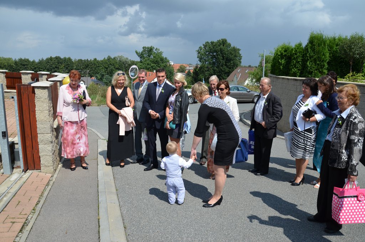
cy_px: 121
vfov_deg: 47.7
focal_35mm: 27
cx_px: 182
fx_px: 273
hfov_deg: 67.5
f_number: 7.1
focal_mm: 18
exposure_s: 1/2000
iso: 500
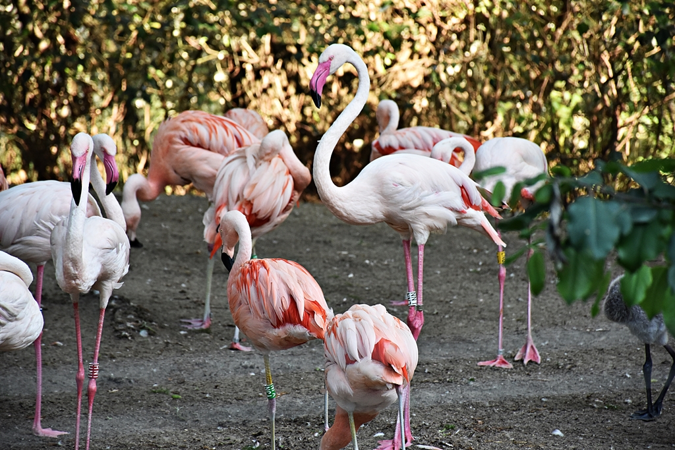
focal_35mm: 210
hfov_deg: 9.8
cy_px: 225
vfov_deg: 6.5
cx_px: 338
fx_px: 3938
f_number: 5.6
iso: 800
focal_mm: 140
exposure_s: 1/160
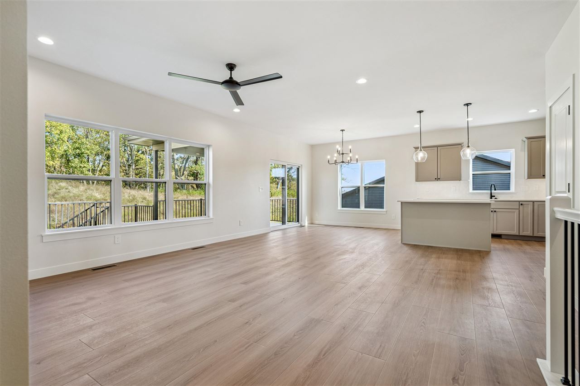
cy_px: 193
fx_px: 258
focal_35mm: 16
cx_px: 290
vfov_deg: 73.7
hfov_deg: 96.7
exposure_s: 1/100
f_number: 8
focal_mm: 16
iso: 640
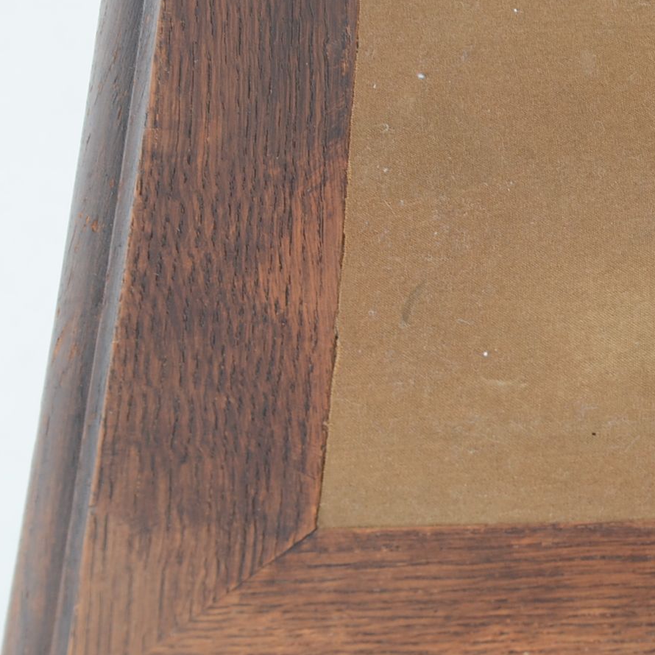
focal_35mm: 169
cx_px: 781
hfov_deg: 10.2
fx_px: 3618
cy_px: 315
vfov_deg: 10.3
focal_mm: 48
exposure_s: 1/60
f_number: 7.1
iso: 200
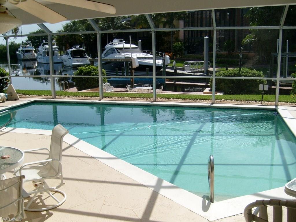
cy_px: 111
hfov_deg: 52.6
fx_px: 299
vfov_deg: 40.7
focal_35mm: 35
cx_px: 148
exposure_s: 1/250
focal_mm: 5.8
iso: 80
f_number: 7.1
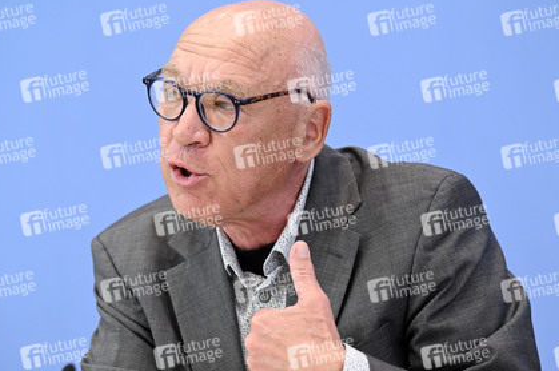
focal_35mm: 167
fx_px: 2589
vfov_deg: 8.2
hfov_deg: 12.3
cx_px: 286
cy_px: 187
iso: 3200
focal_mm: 155
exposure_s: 1/800
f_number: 4.5
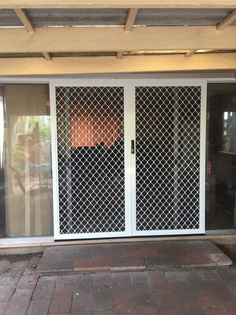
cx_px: 118
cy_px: 158
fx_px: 264
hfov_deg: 48.2
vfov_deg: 61.7
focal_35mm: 29
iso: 32
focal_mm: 4.15
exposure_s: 1/17
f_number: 2.2
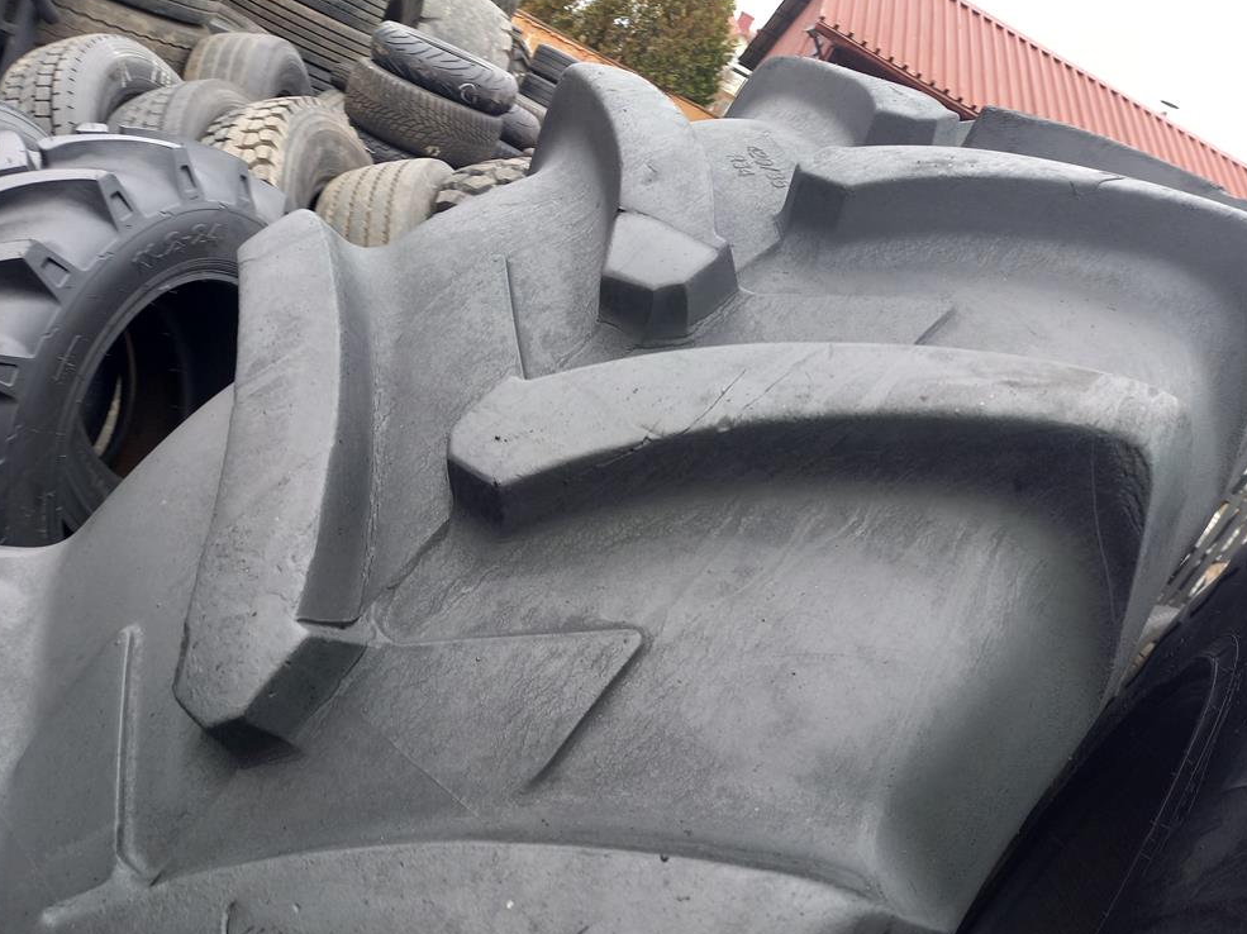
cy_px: 475
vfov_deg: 53.0
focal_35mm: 26
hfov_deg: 67.3
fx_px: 936
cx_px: 613
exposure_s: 1/100
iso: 50
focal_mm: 4.65
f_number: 1.8
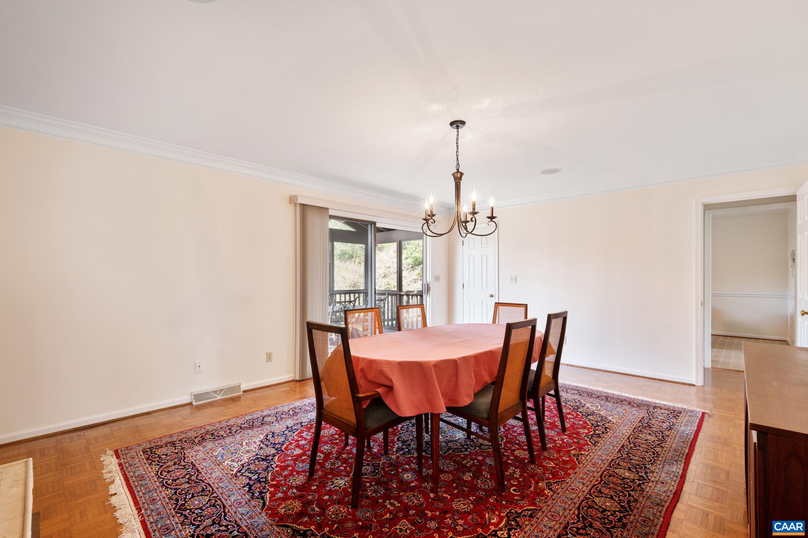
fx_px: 359
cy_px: 269
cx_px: 404
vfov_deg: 73.7
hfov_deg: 96.8
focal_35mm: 16
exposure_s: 1/1.25
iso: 640
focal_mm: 16
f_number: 10
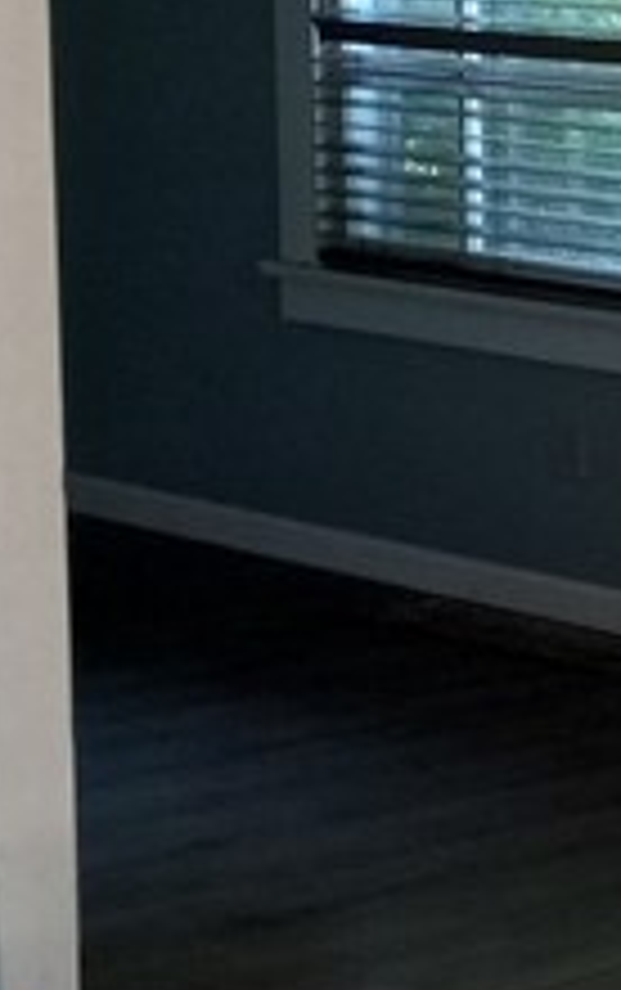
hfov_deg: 9.3
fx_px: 3592
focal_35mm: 133
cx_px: 1197
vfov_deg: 15.7
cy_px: 549
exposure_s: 1/60
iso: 160
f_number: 1.8
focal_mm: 3.94
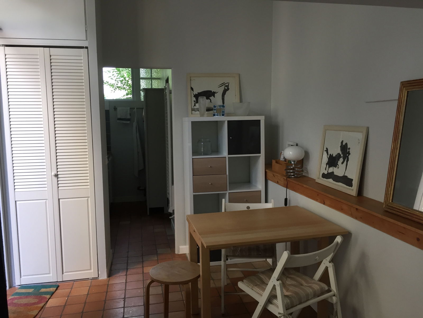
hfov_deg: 61.7
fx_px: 354
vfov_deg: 48.2
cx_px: 212
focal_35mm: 29
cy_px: 159
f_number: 2.2
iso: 40
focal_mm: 4.15
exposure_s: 1/33
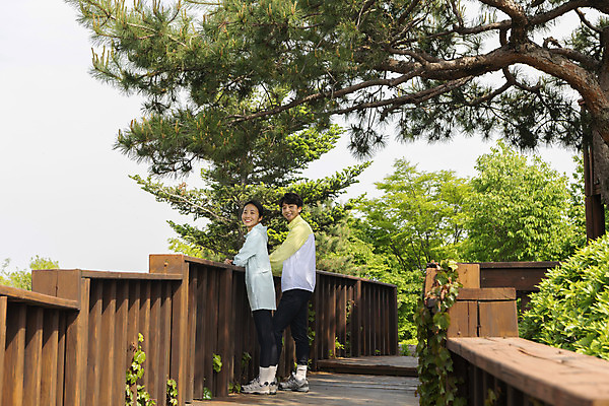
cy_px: 203
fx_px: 947
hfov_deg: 35.6
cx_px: 304
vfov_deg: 24.2
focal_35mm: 56
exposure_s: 1/125
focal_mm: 56
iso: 100
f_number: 7.1
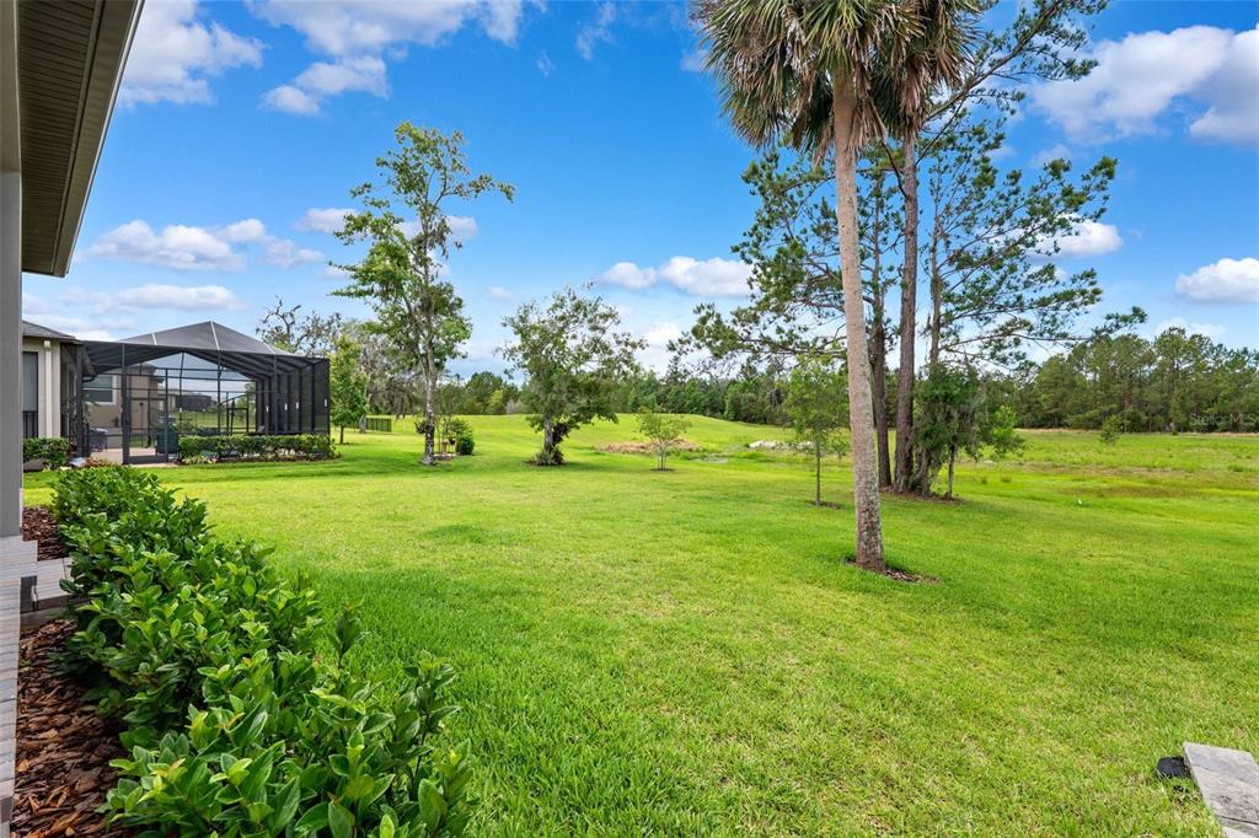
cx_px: 630
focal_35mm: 14
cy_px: 419
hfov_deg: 104.3
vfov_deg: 81.2
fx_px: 489
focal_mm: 14
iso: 100
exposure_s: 1/100
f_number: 8
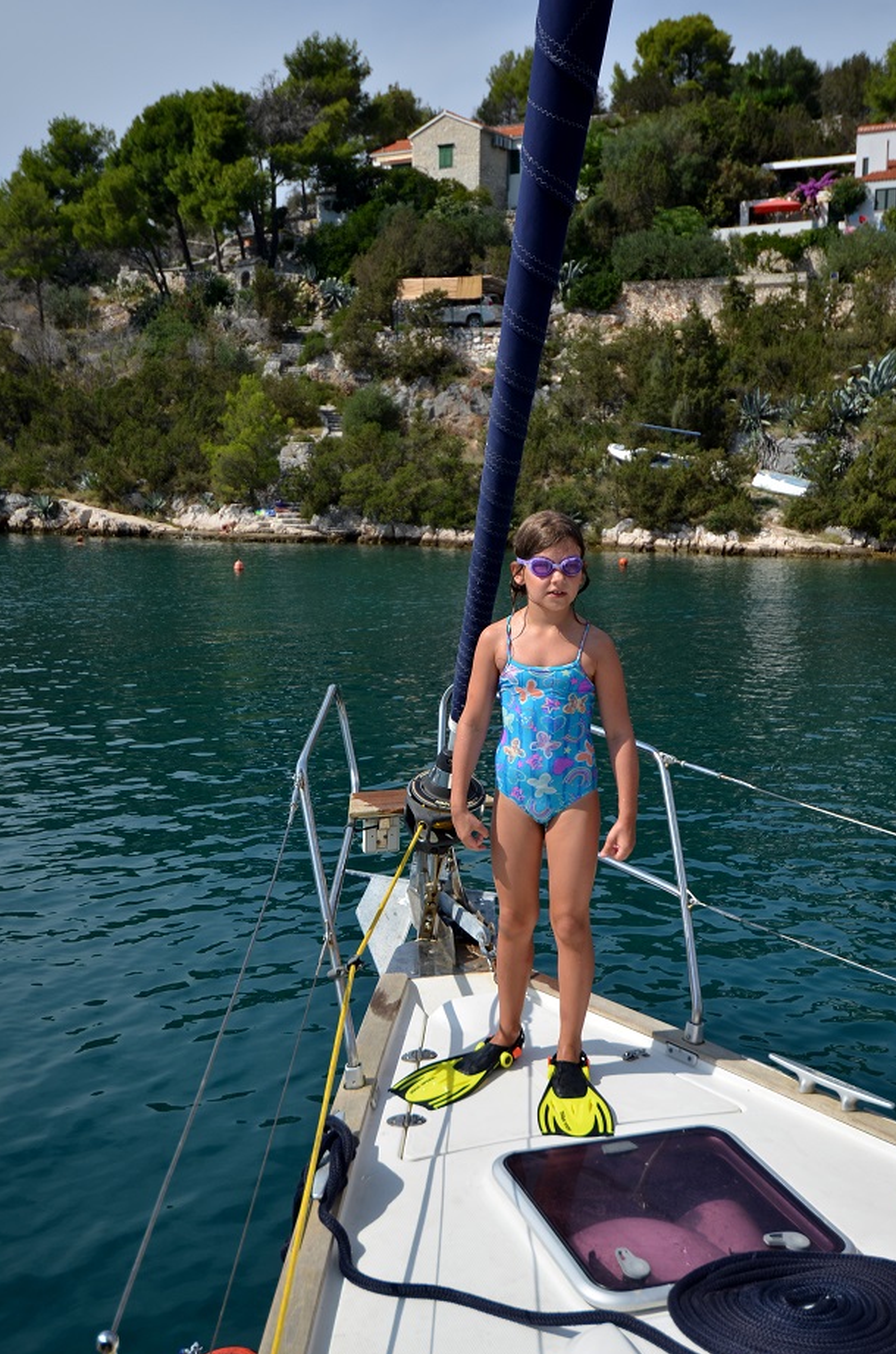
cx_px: 458
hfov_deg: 34.0
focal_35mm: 39
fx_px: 1464
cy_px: 651
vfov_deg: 49.6
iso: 125
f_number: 4
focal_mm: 24
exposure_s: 1/1600
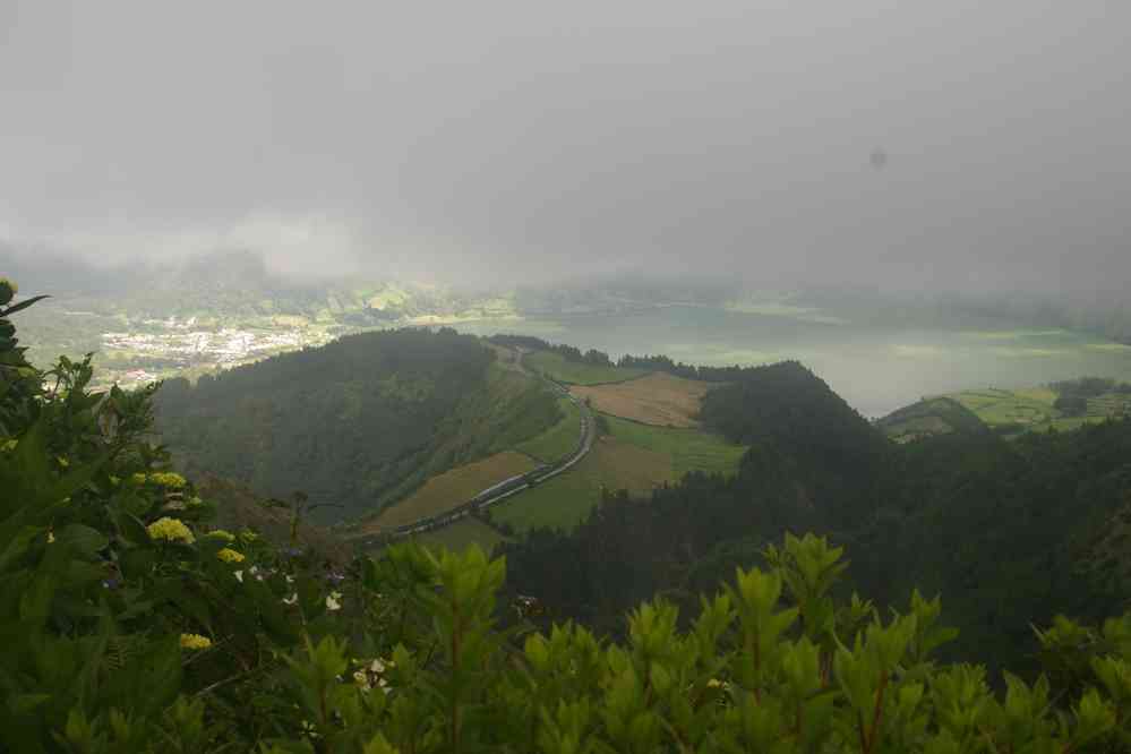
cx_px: 566
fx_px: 1225
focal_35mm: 39
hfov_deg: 49.6
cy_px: 377
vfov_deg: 34.2
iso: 200
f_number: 8
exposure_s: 1/50
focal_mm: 26
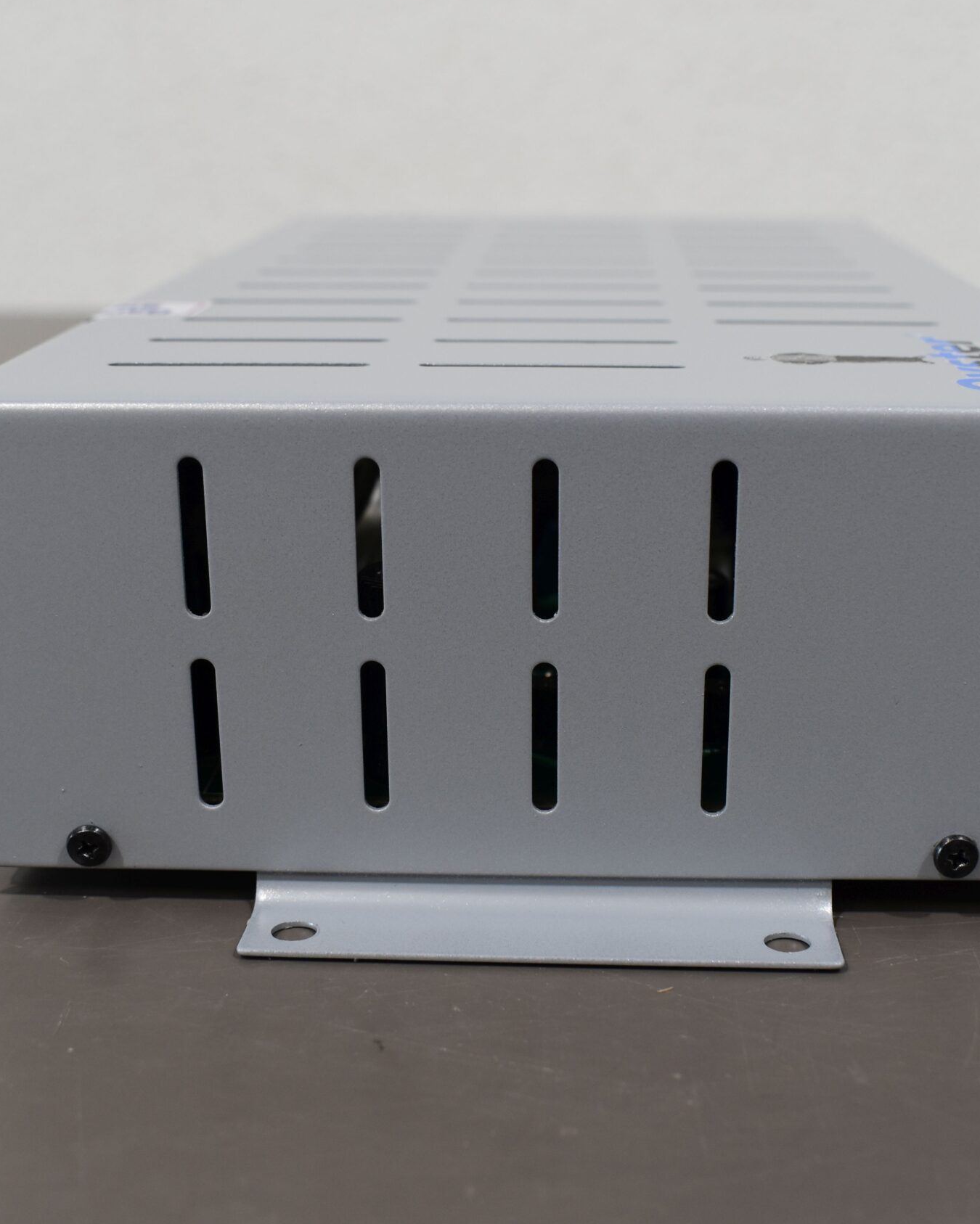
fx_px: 1704
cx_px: 552
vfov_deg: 39.5
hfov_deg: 32.1
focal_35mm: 47
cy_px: 608
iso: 400
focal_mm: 22
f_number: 6.3
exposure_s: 1/60
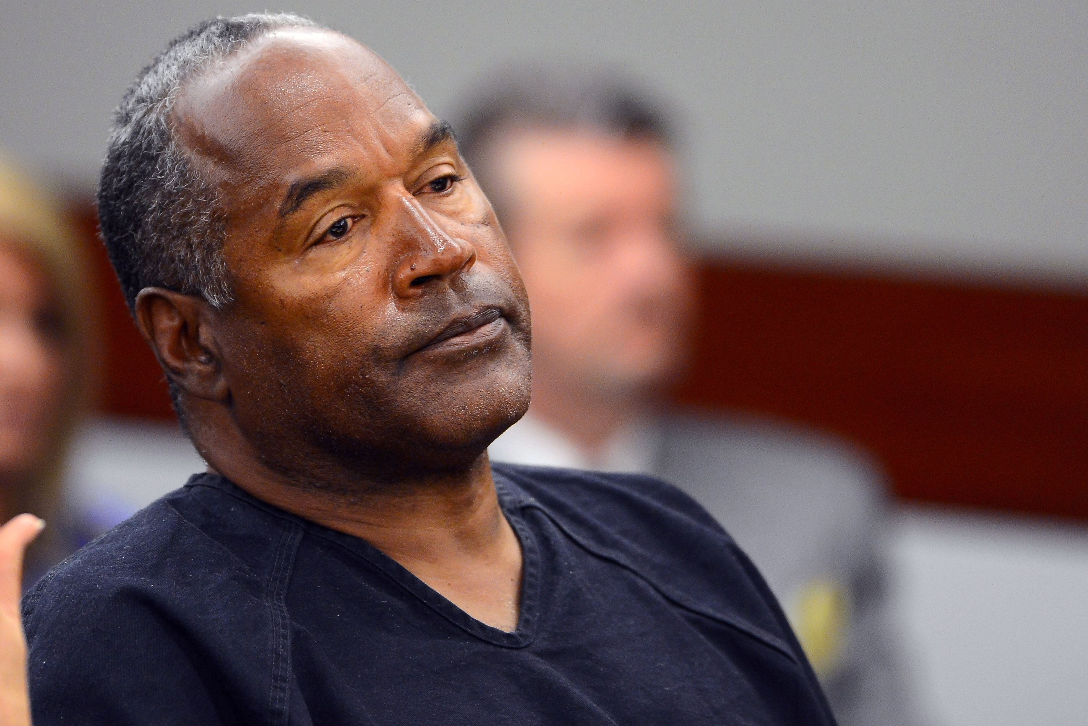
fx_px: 9066
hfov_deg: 6.9
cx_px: 544
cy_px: 363
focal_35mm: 300
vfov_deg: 4.6
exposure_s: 1/250
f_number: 2.8
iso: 2500
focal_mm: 300
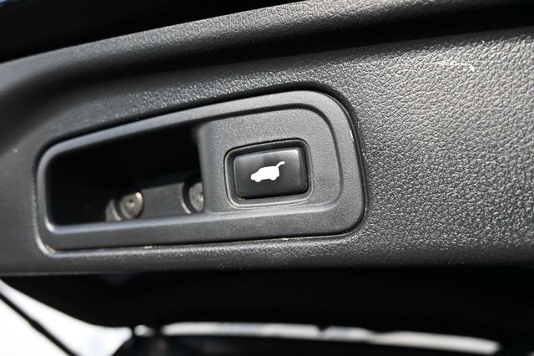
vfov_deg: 47.9
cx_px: 267
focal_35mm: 27
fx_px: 400
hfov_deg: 67.4
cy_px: 178
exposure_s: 1/250
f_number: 5
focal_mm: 18
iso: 200
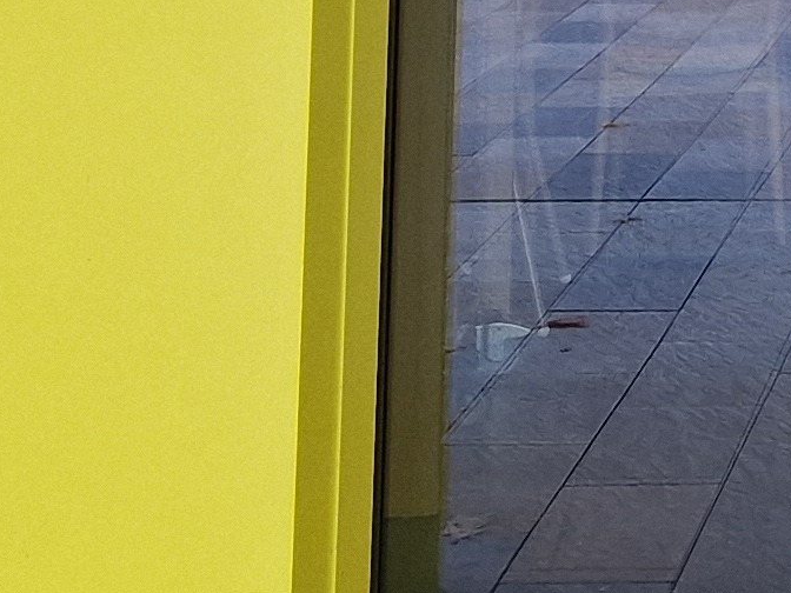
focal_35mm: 137
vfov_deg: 10.1
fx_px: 3131
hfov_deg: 13.2
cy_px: -557
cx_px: 1332
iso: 125
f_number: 1.8
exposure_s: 1/180
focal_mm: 6.4
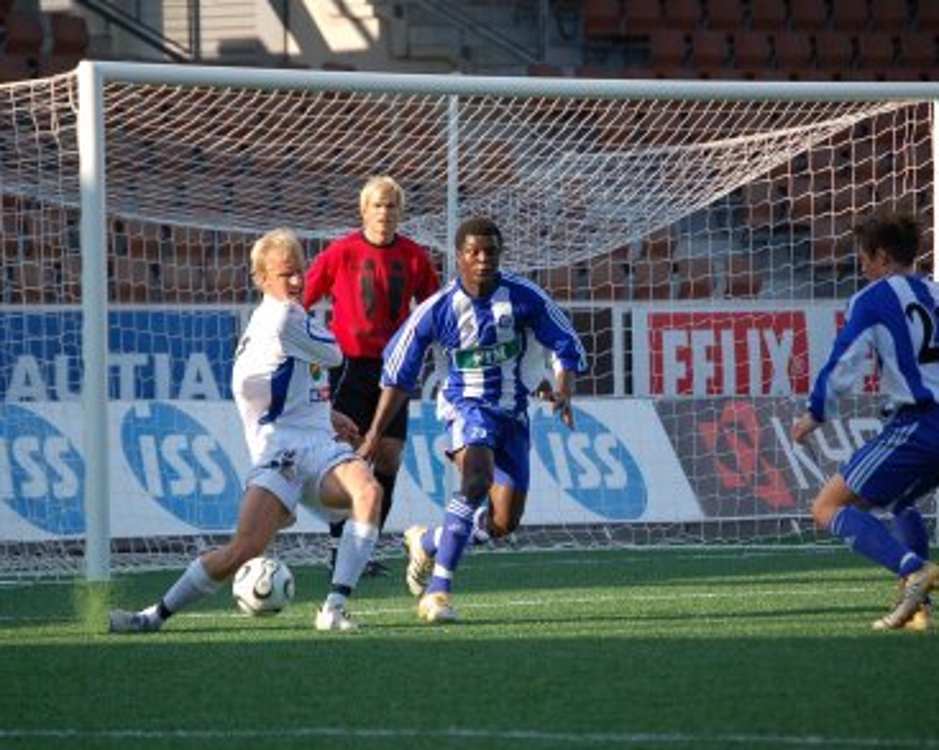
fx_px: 9320
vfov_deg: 4.6
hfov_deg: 5.8
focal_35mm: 336
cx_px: 453
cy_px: 404
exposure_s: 1/1600
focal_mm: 175
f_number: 6.3
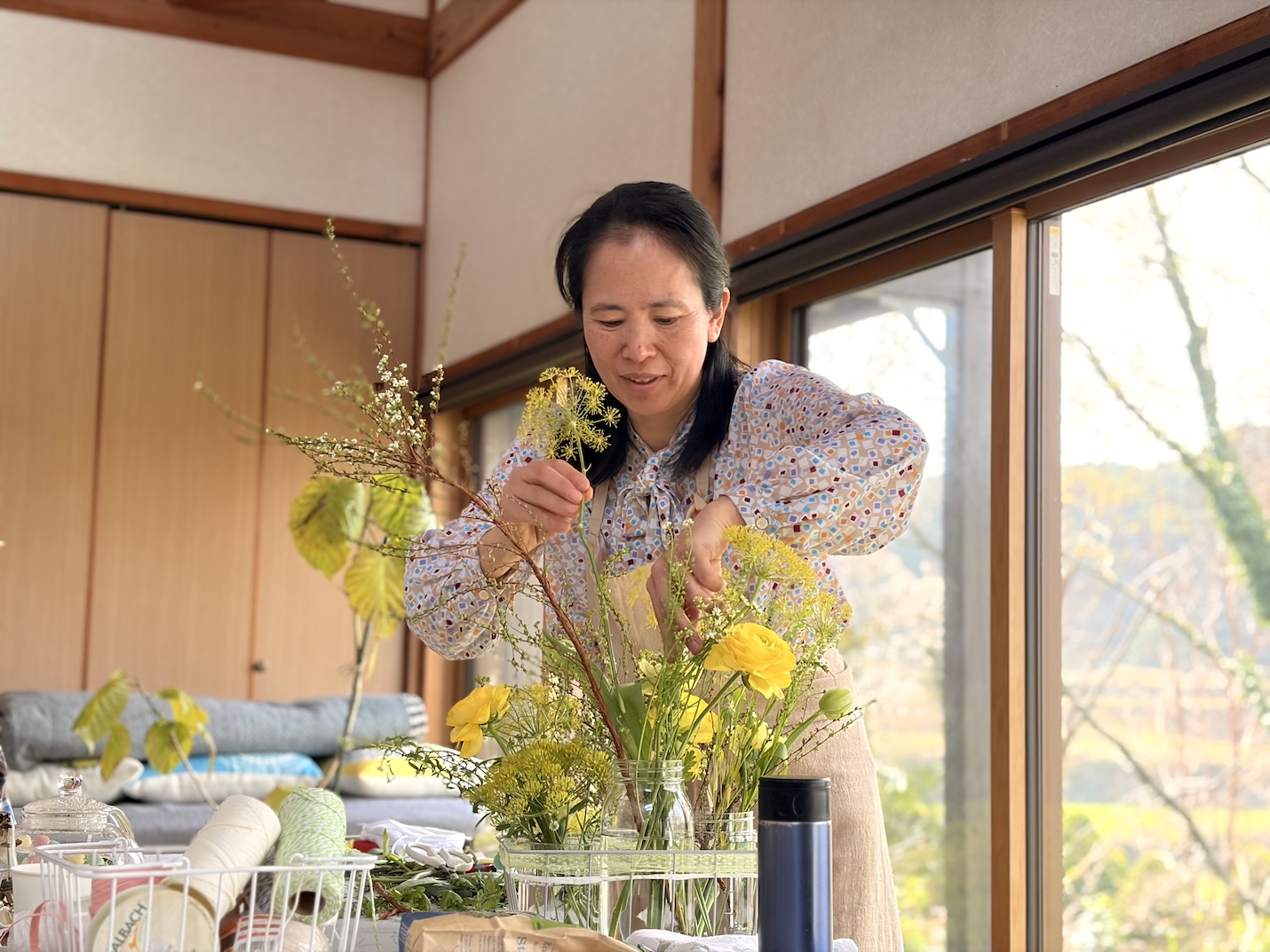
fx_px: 1908
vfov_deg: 28.0
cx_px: 635
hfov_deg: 36.8
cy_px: 476
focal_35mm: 52
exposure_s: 1/211
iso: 64
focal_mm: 5.96
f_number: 1.6
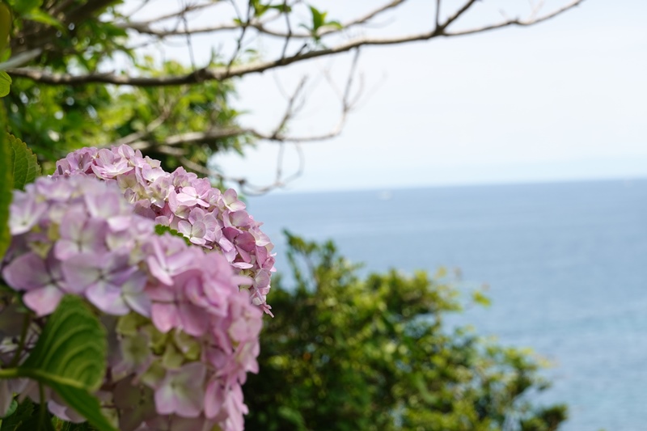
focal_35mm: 124
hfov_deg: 16.5
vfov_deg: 11.1
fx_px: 2228
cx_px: 324
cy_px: 216
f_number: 5.6
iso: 100
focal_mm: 45.23
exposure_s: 1/250
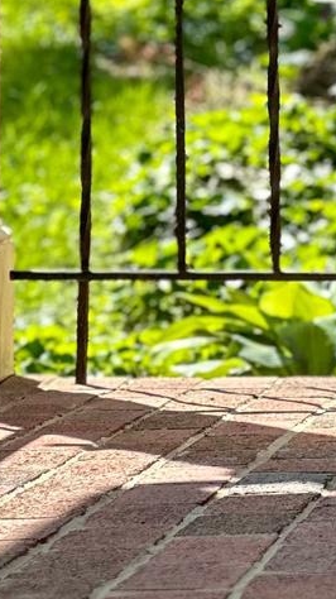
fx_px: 4316
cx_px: 368
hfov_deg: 4.4
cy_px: -169
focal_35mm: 272
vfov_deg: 7.8
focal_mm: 9
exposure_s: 1/210
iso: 25
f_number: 2.8
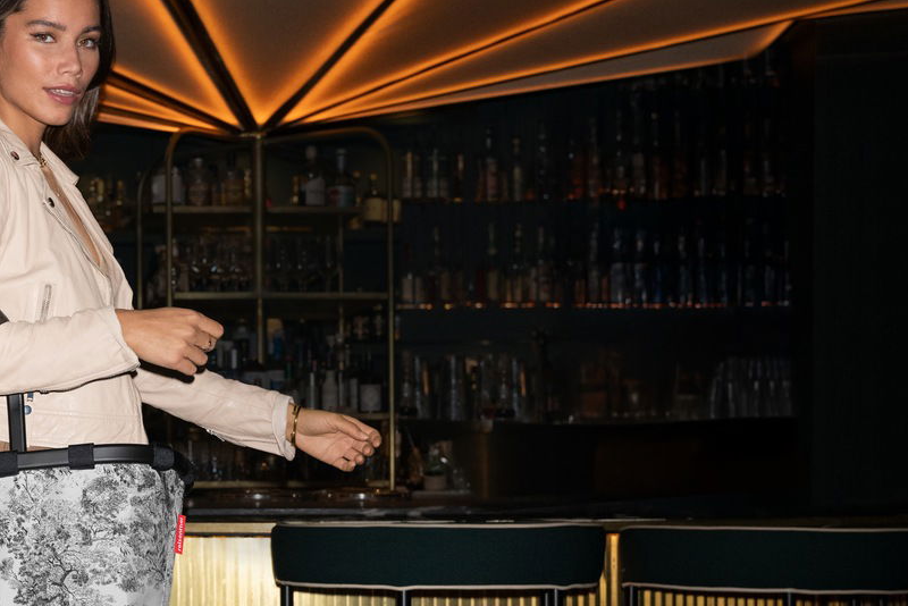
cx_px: 90
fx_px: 2220
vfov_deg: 15.5
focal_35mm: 88
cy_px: 294
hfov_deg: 22.5
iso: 1600
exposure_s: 1/160
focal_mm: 44
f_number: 5
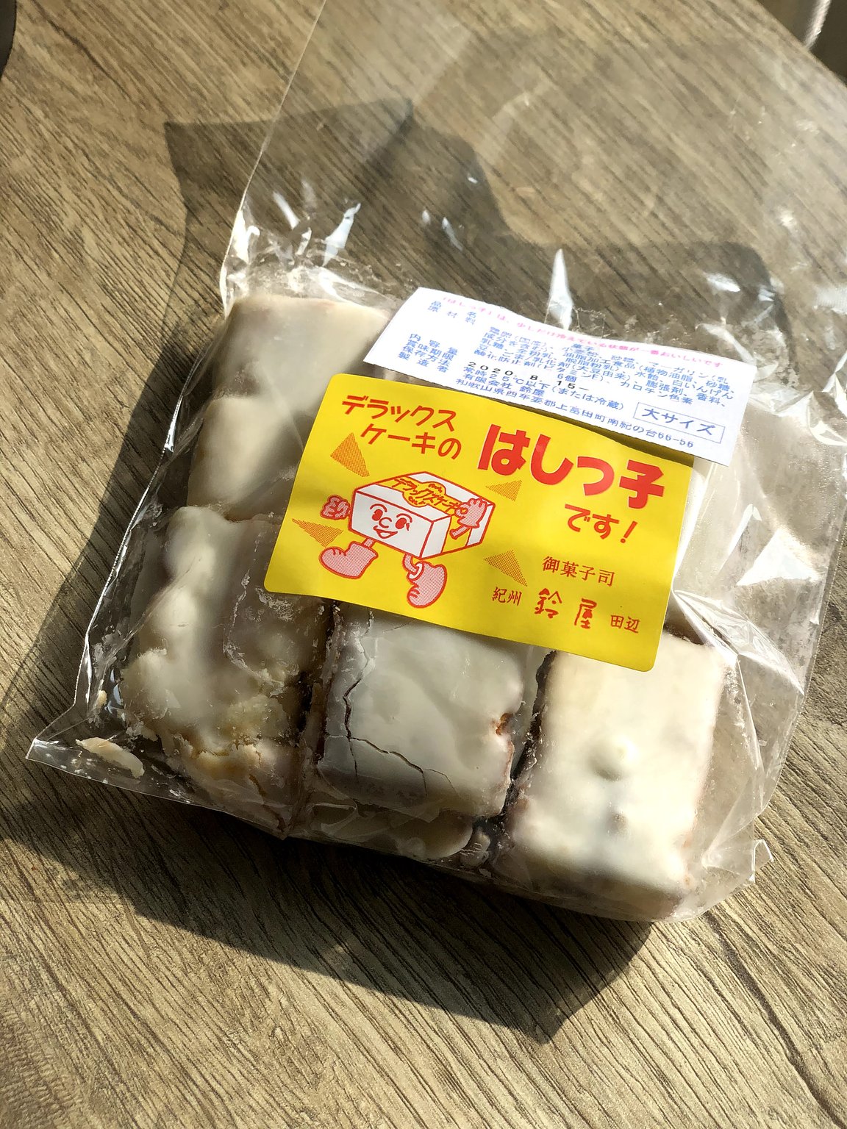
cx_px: 424
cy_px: 564
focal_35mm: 52
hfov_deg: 28.0
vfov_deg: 36.8
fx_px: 1696
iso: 16
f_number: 2.4
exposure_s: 1/960
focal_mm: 6
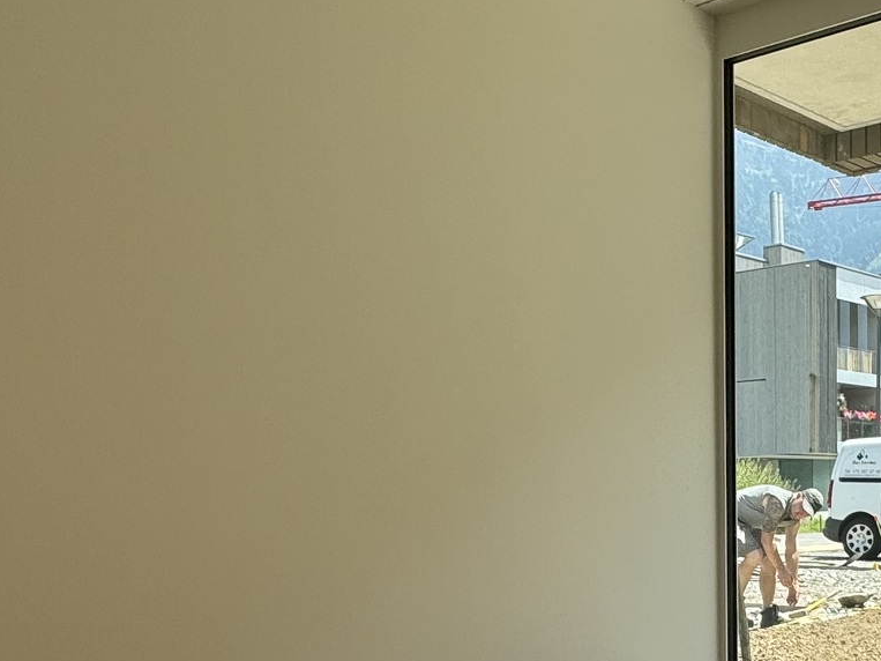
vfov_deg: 29.9
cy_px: 558
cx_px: 634
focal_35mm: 47
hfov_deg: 39.6
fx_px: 1196
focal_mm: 2.22
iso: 50
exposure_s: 1/515
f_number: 2.2
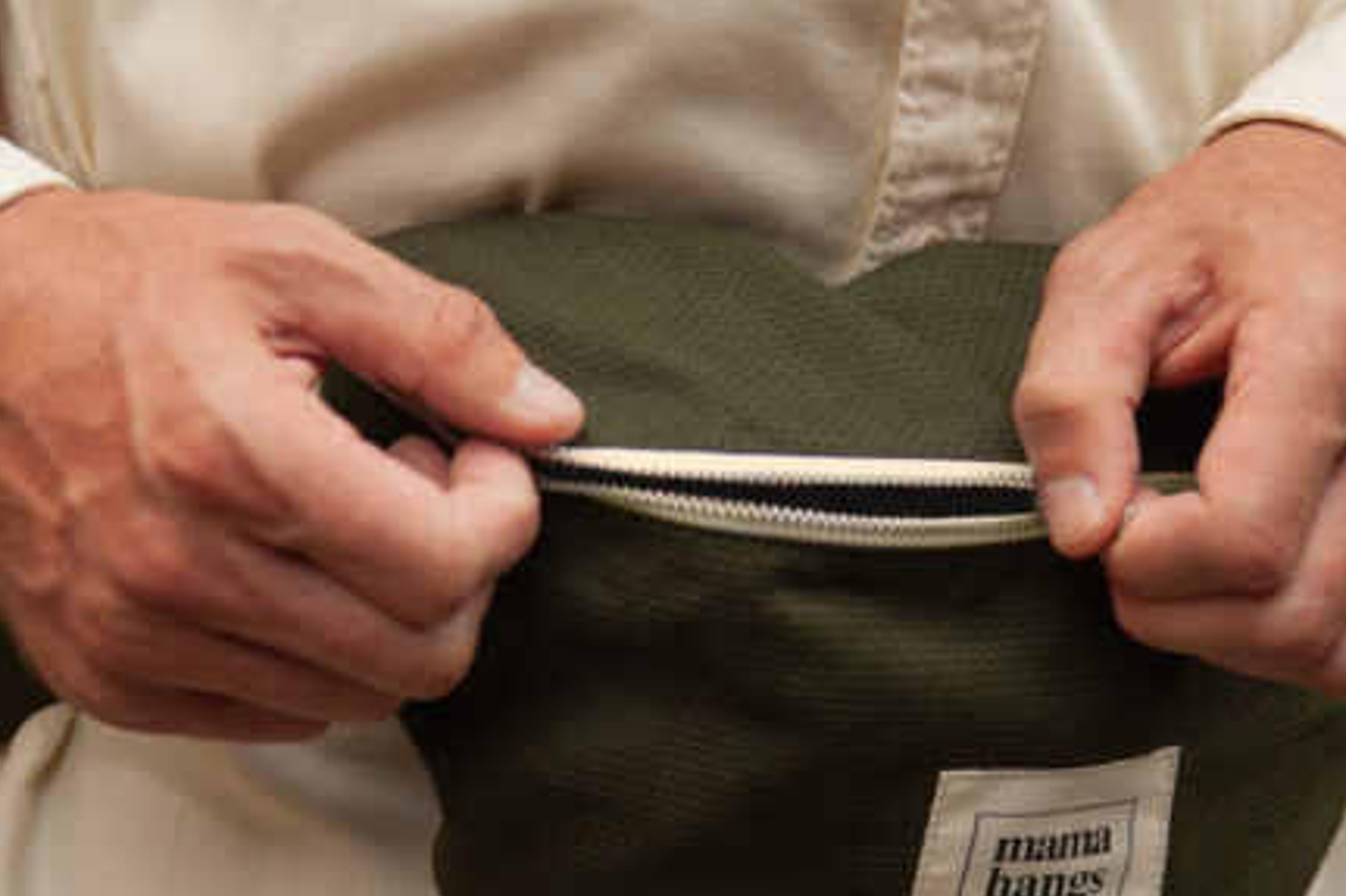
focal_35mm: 94
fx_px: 3513
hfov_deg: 21.7
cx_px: 731
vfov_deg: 14.5
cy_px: 682
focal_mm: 45
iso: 250
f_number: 2.8
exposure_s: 1/2500
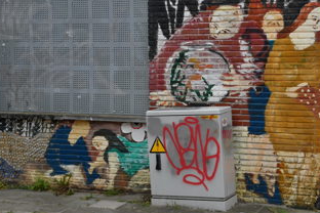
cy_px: 103
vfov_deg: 18.7
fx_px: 649
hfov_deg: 27.6
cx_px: 191
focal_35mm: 73
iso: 100
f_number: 4.5
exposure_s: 1/400
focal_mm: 38
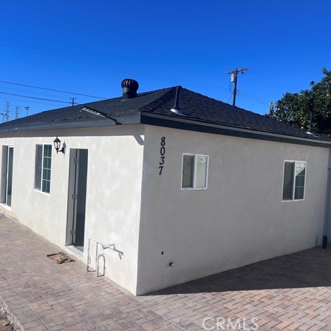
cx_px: 186
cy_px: 166
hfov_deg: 52.4
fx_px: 335
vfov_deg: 52.5
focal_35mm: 31
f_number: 1.5
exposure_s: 1/7463
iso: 50
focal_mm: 5.7
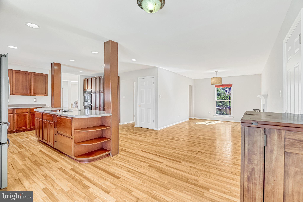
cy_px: 101
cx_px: 152
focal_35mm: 16
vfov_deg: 73.7
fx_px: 135
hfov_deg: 96.7
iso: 1250
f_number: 7.1
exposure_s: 1/1250
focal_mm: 16
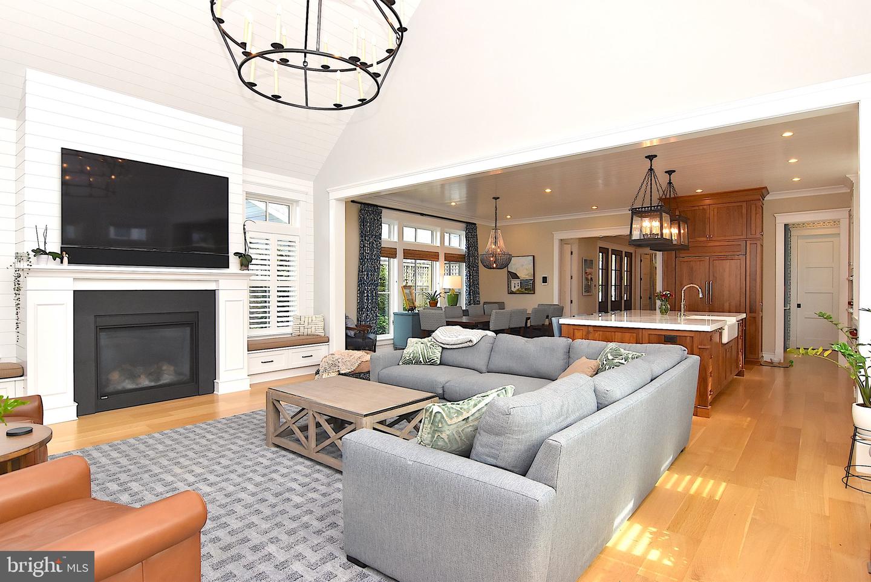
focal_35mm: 18
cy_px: 291
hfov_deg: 90.0
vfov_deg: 67.5
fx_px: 436
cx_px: 436
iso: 800
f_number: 9
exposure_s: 1/125
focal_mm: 12
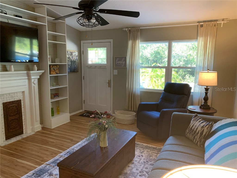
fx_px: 178
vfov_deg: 53.1
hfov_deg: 67.3
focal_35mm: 26
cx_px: 118
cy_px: 89
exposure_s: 1/60
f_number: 1.8
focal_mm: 4.25
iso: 160
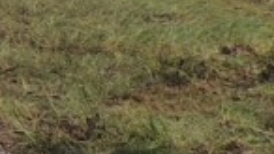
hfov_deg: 8.7
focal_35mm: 184
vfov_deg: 5.8
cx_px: -657
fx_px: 1336
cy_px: -411
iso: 100
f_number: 3.3
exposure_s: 1/1600
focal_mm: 4.3
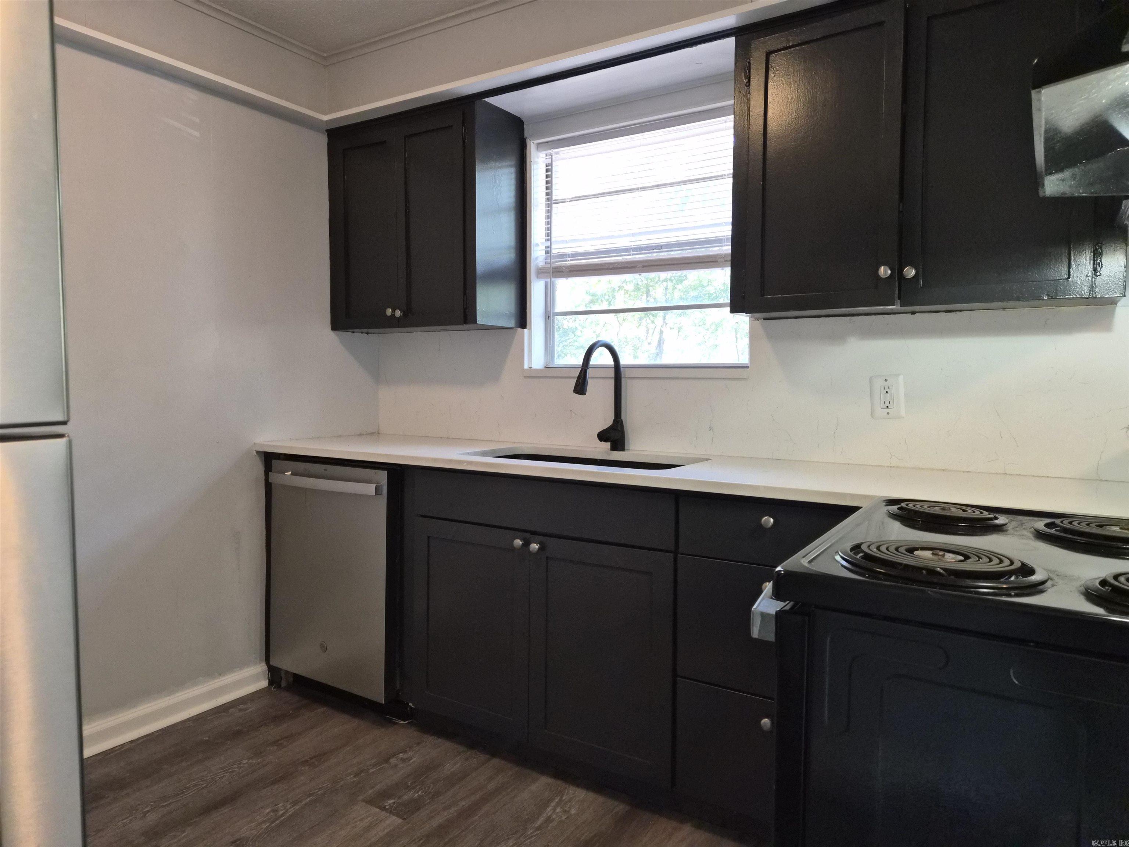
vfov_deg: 58.9
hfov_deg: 73.9
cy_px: 424
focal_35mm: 23
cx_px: 564
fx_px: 750
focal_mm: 5.4
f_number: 1.8
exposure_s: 1/120
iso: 640
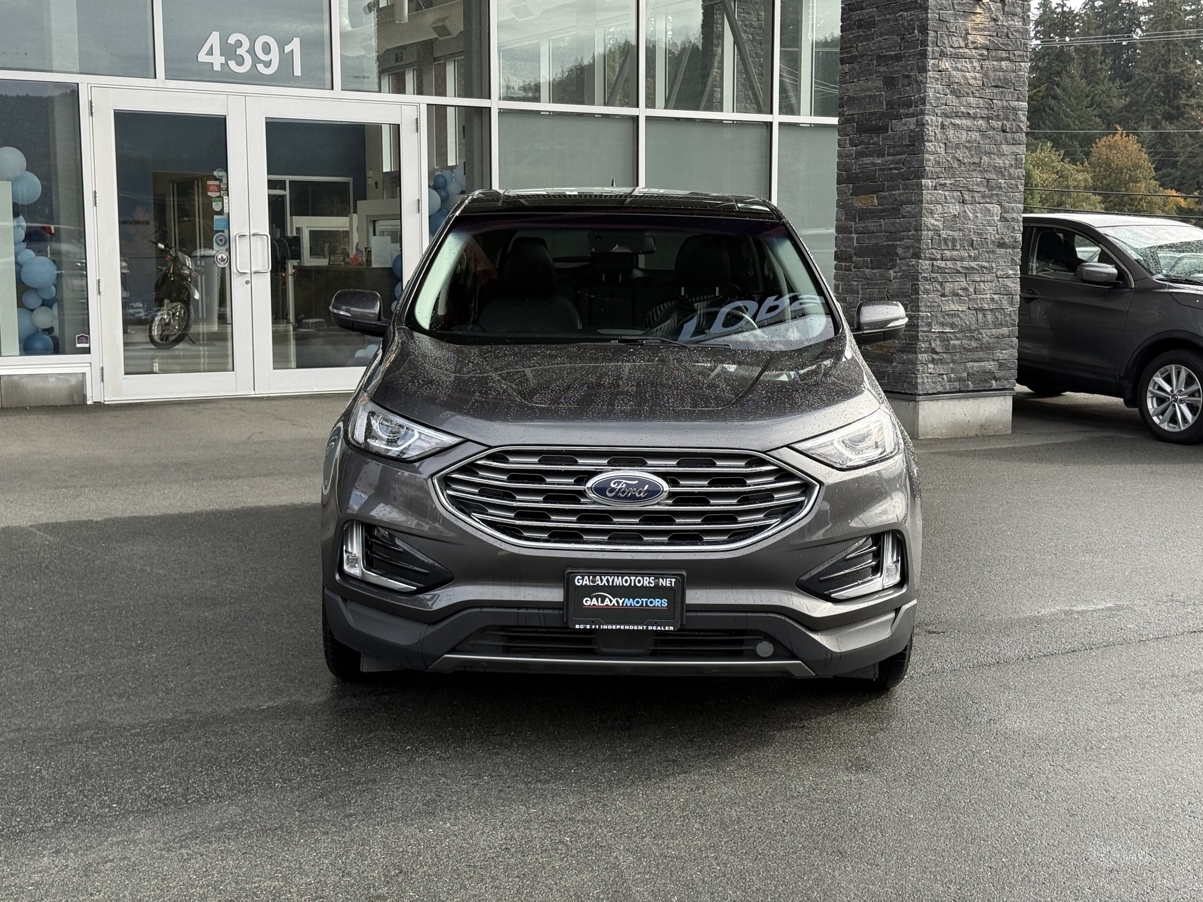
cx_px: 602
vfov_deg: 30.3
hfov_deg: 39.7
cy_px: 451
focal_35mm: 48
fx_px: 1668
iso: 80
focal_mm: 6.76
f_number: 1.78
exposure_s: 1/939
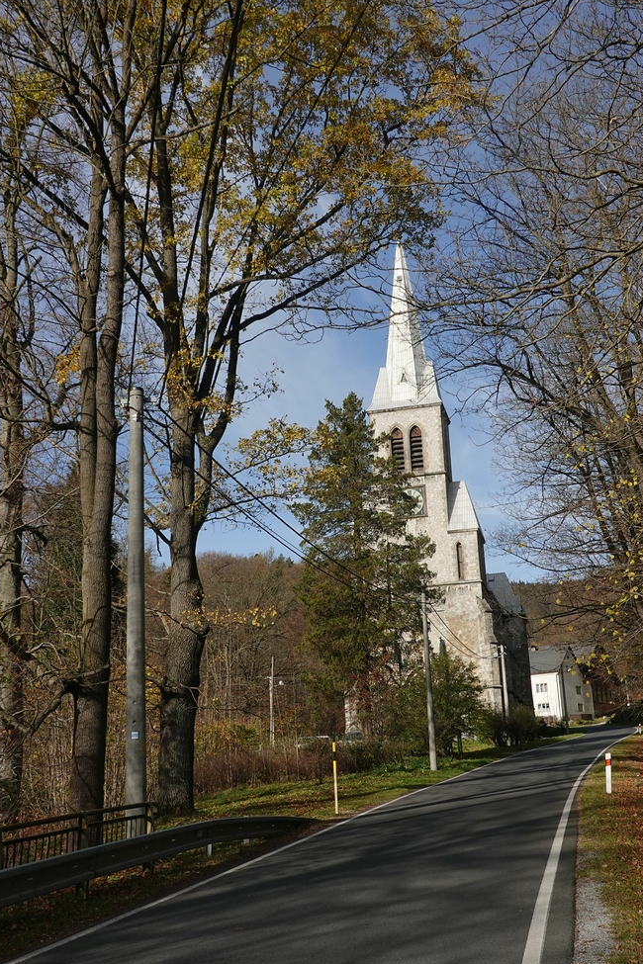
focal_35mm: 40
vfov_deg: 48.5
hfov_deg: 33.4
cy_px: 487
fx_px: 1072
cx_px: 323
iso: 125
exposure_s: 1/250
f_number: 8
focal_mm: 14.4
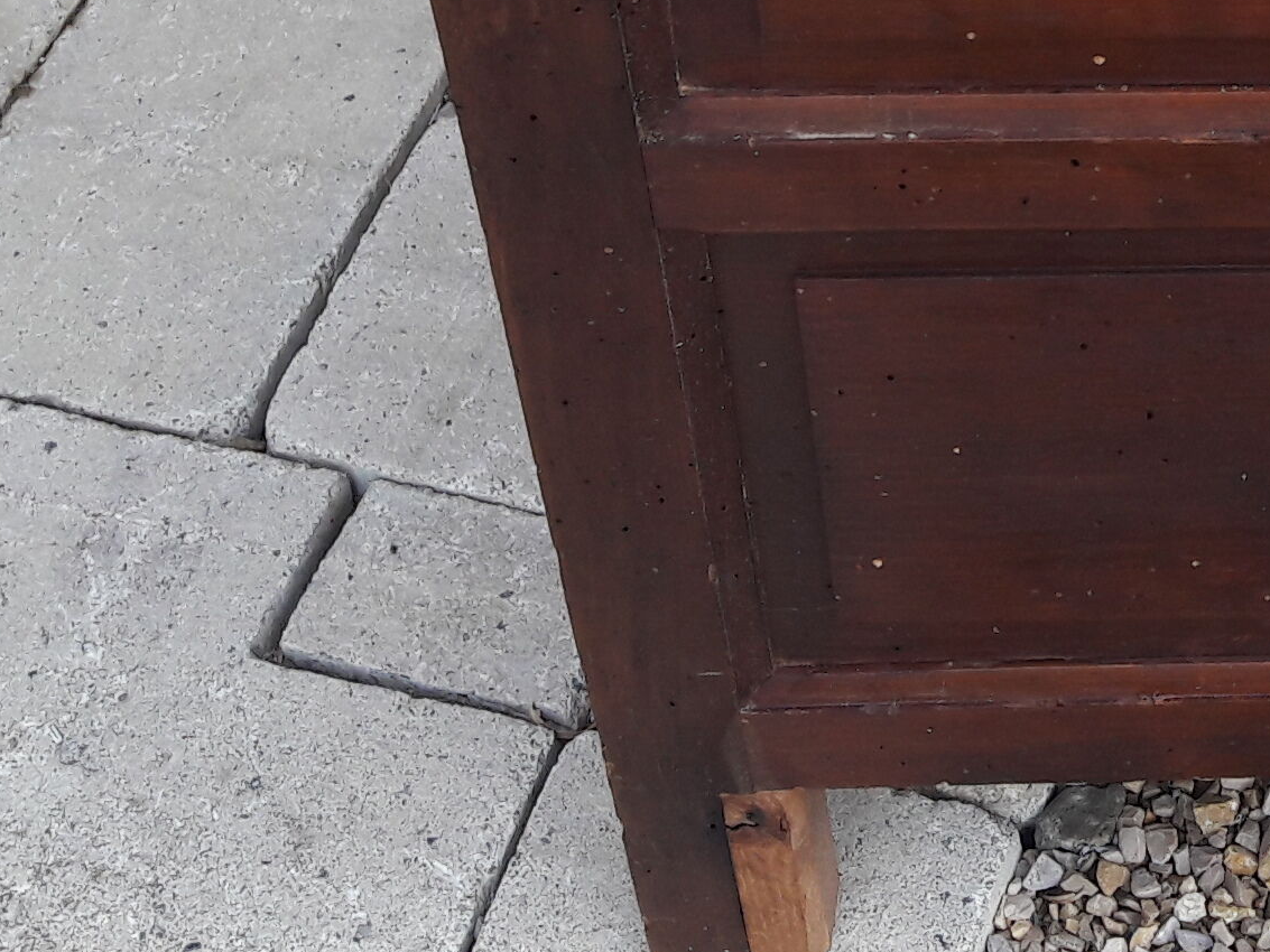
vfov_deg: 14.1
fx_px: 3743
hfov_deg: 18.6
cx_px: 1375
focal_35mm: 102
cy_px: -200
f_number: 1.9
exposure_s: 1/113
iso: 40
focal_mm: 3.7
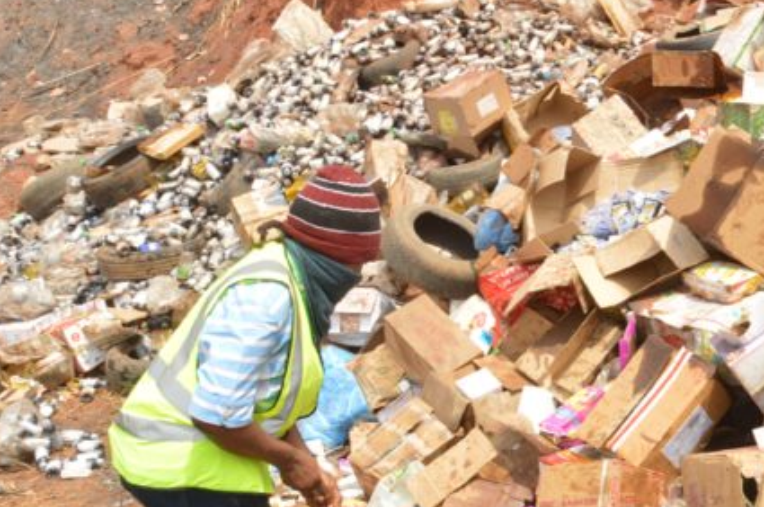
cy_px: 376
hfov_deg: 30.2
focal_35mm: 65
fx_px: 1377
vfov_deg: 20.7
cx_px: 626
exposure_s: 1/125
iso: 400
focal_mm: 24
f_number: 14
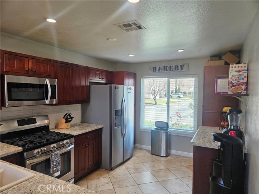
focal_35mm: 23
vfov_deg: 58.9
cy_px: 97
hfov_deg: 73.9
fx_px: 172
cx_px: 130
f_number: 1.8
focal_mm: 5.4
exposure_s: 1/120
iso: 100
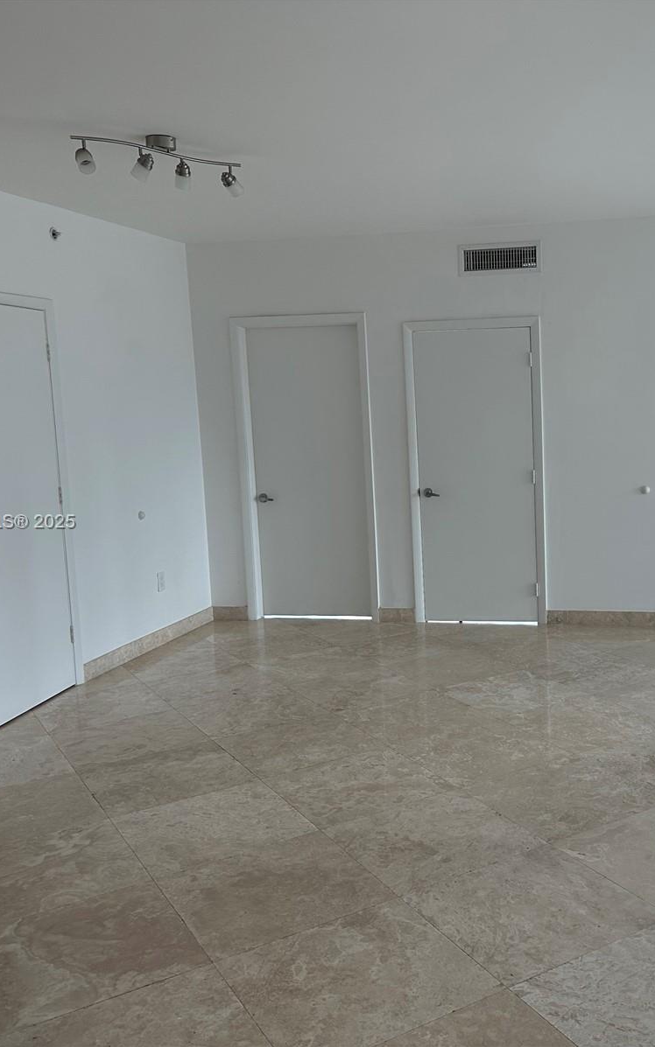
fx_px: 971
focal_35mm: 34
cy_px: 523
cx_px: 496
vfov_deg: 56.7
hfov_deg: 36.4
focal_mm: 6.86
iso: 100
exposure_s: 1/161
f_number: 1.78
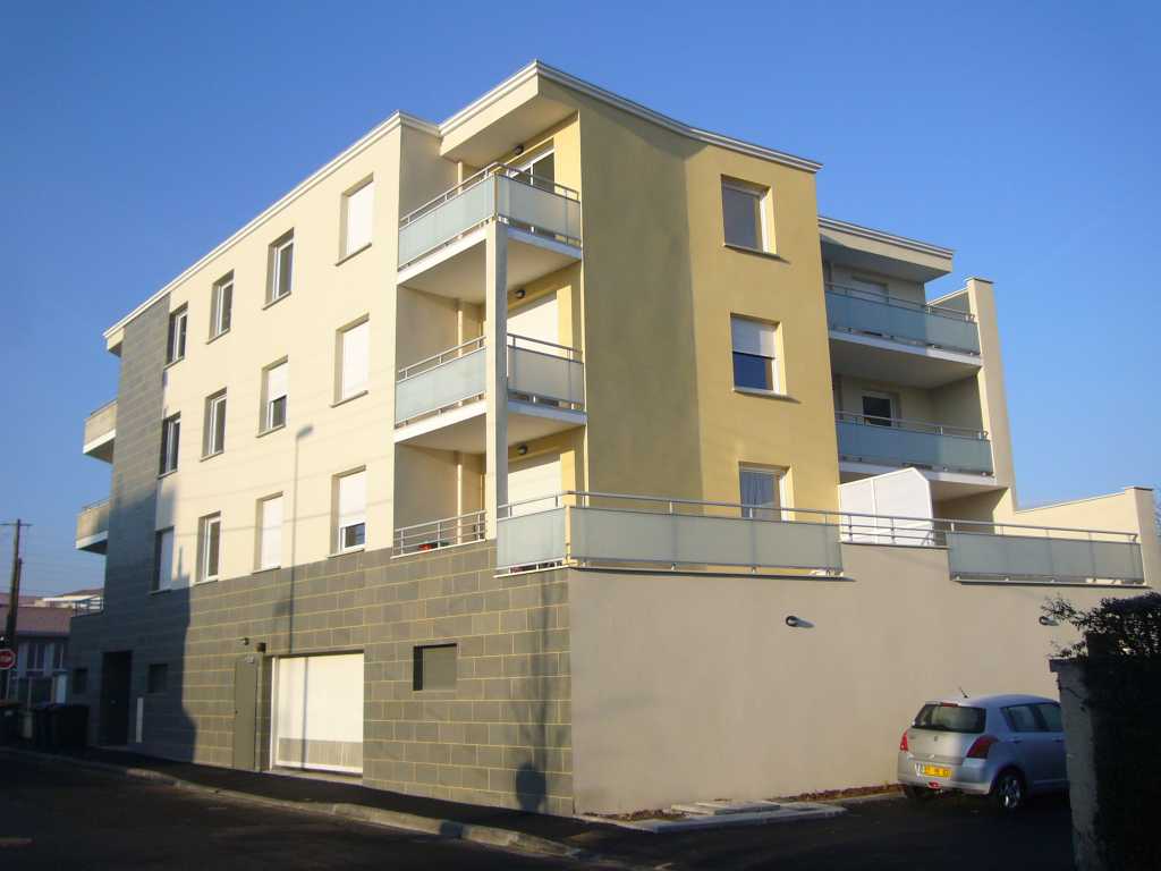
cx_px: 580
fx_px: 1073
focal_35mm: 32
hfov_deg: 56.8
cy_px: 436
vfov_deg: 44.2
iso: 80
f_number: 5.6
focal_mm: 4.6
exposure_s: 1/250
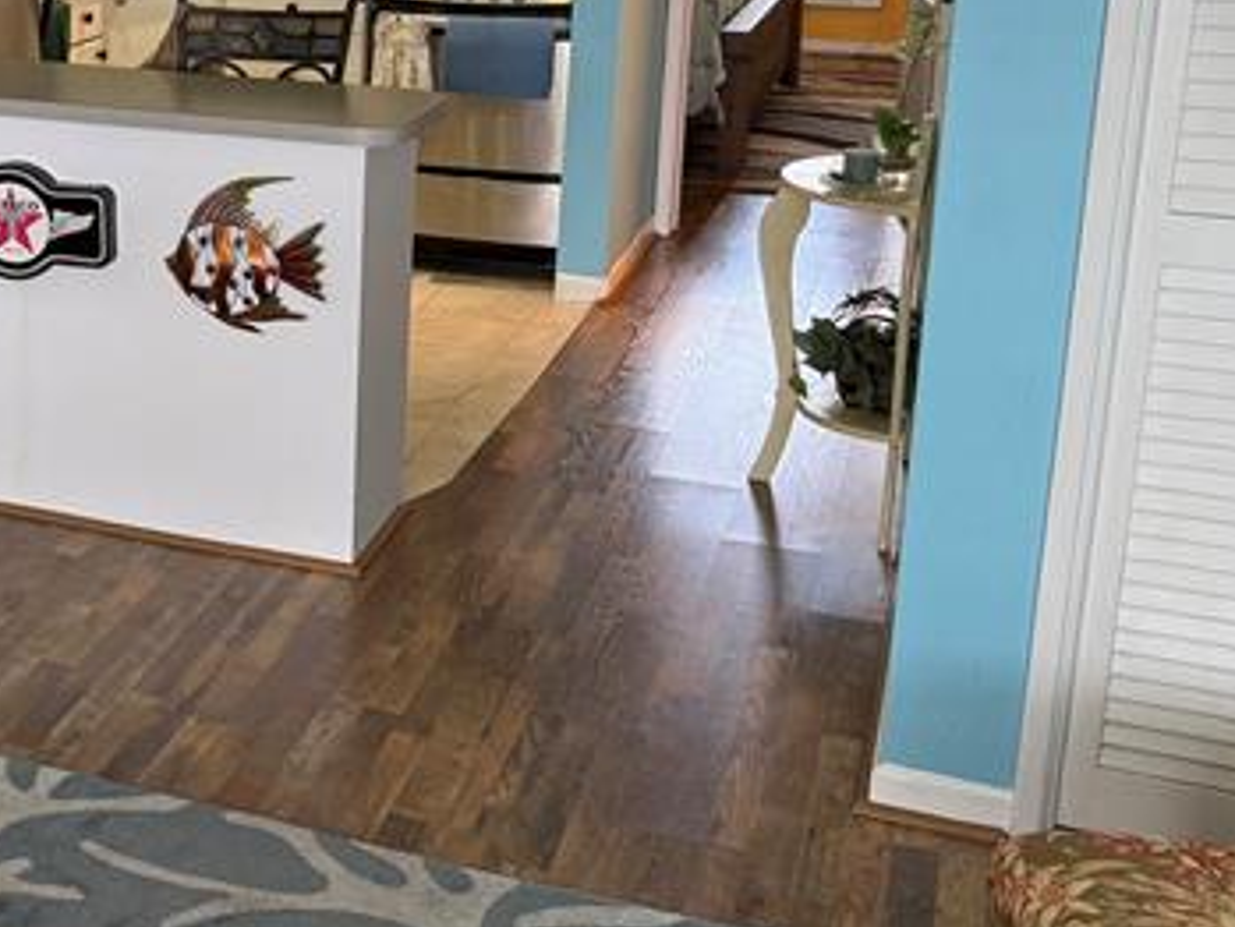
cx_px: 28
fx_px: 1963
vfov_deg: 26.1
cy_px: 191
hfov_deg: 32.4
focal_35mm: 55
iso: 200
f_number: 1.78
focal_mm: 6.76
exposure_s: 1/120
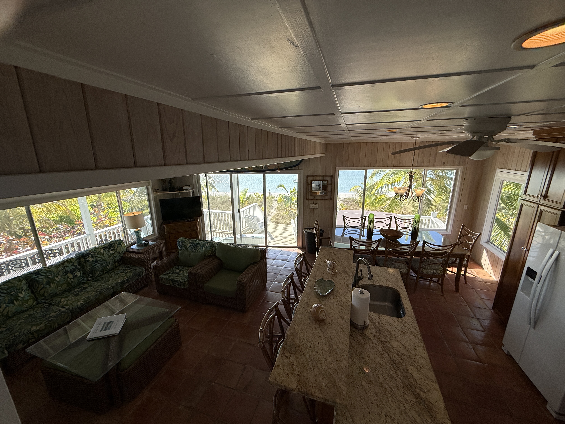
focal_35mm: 14
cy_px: 212
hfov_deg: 102.1
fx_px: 229
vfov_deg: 85.7
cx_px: 282
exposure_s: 1/607
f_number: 2.2
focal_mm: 2.22
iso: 64
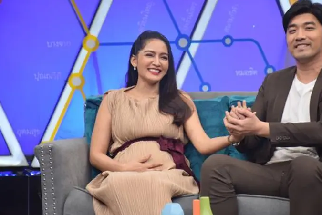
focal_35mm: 165
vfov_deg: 8.4
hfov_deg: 12.5
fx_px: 1473
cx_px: 185
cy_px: 106
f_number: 5.6
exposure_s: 1/400
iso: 1000
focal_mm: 95
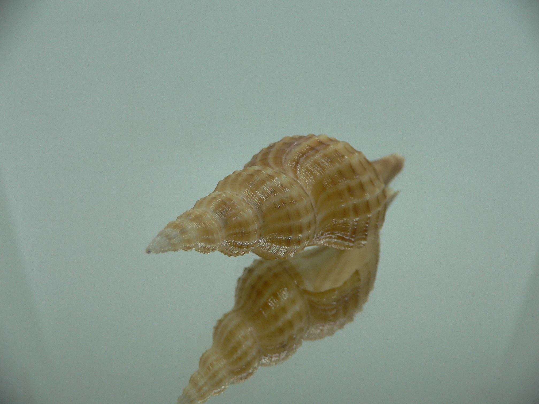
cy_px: 202
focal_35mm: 35
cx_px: 270
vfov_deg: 40.7
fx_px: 545
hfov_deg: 52.6
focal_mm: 4.6
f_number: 2.8
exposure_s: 1/60
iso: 100
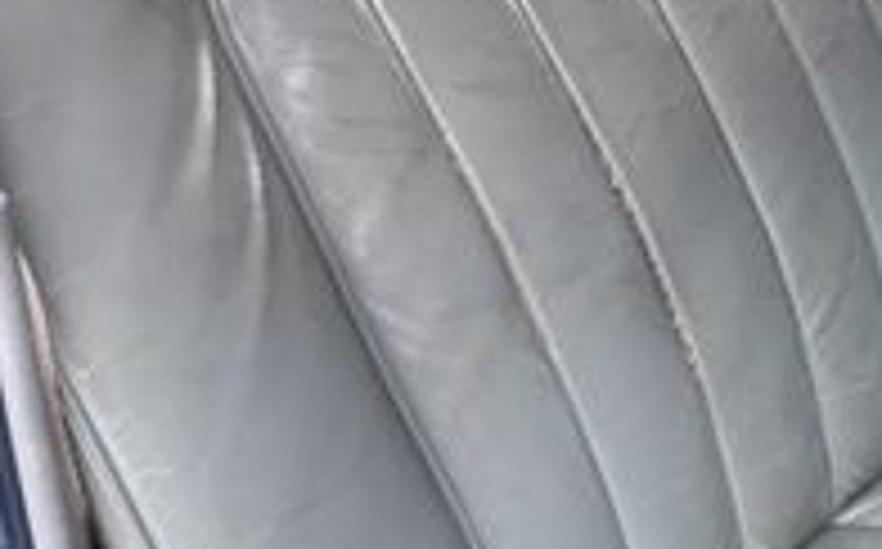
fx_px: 2161
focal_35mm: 90
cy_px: 392
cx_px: 1035
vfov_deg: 14.4
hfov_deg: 21.5
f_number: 5.6
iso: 800
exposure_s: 1/125
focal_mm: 18
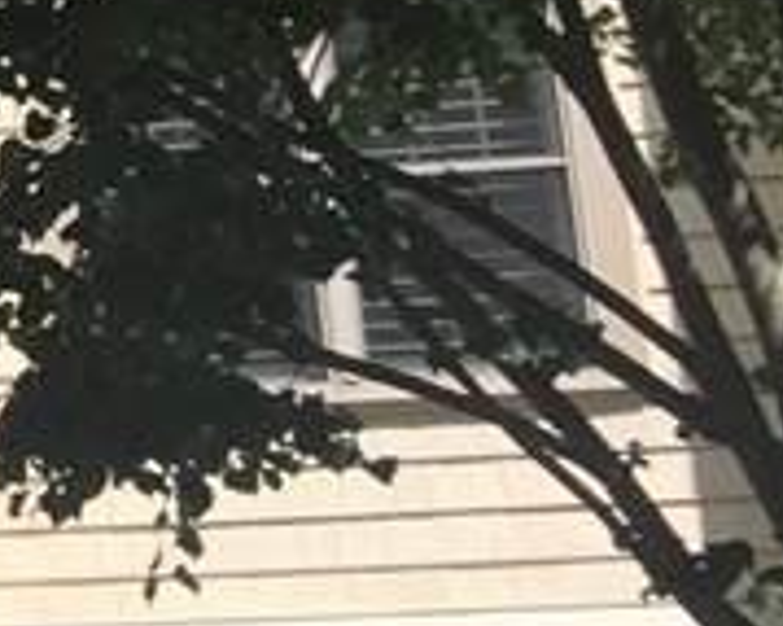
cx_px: -1387
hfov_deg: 9.8
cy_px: 215
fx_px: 3752
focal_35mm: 162
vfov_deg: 9.5
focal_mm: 4.15
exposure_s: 1/1276
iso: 32
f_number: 2.2
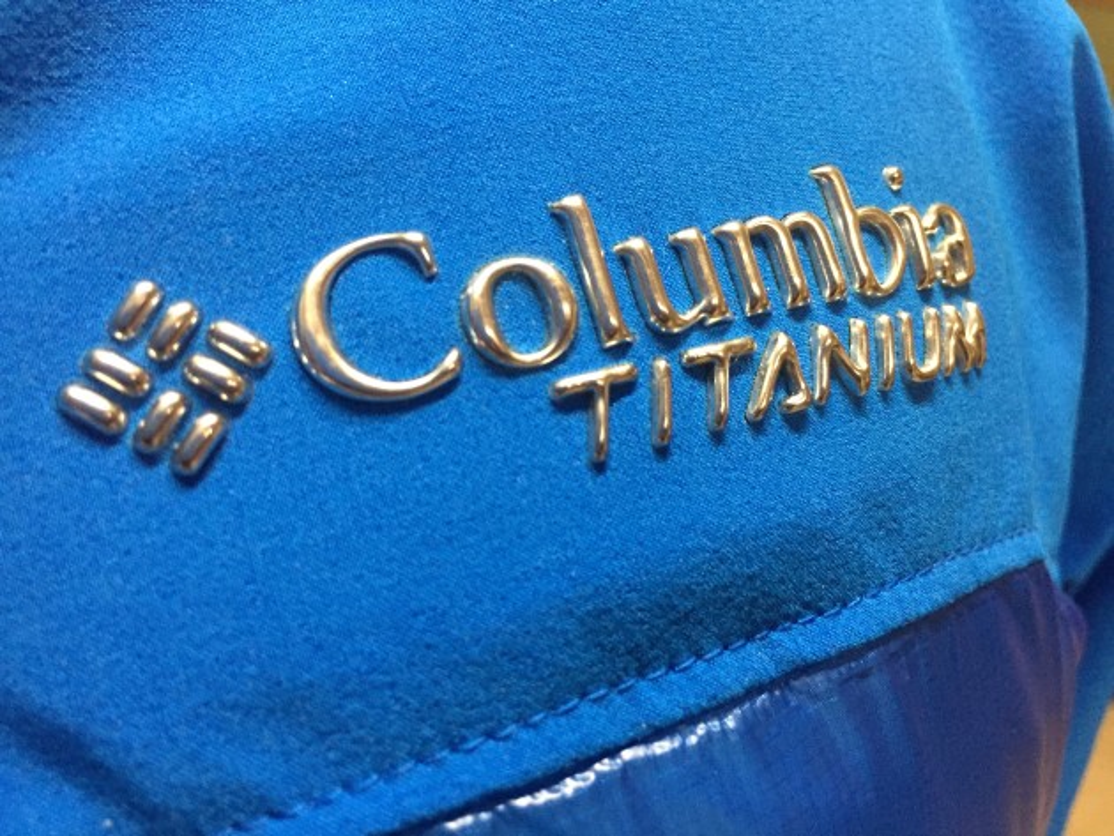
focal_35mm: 29
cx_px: 557
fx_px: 934
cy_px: 418
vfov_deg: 48.3
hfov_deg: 61.6
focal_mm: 4.15
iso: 250
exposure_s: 1/30
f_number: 2.2
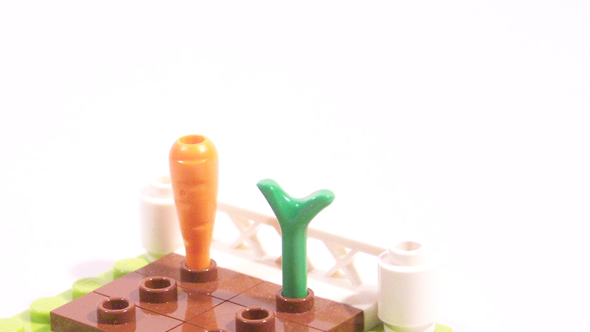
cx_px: 185
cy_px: 250
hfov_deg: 15.0
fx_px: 2237
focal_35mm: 143
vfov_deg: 8.5
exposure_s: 1/45
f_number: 3.2
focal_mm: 15.6
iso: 400
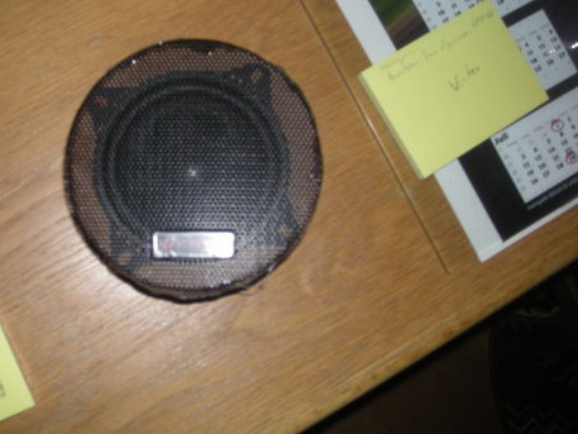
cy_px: 156
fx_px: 818
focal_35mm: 49
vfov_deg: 29.5
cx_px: 195
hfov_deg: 38.5
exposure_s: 1/60
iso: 50
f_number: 2.8
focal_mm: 5.7
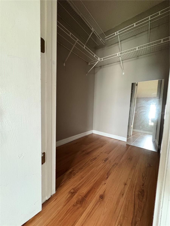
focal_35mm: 14
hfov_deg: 85.7
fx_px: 92
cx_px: 85
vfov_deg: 102.1
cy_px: 113
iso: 1000
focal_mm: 2.22
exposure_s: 1/40
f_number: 2.2
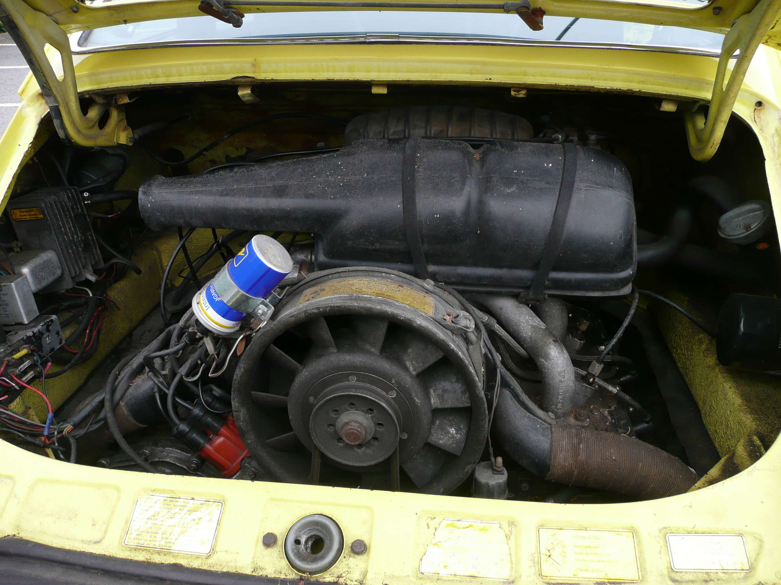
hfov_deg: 63.4
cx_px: 390
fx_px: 632
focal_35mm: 28
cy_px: 292
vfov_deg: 49.7
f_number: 3.3
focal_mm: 4.6
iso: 100
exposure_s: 1/160
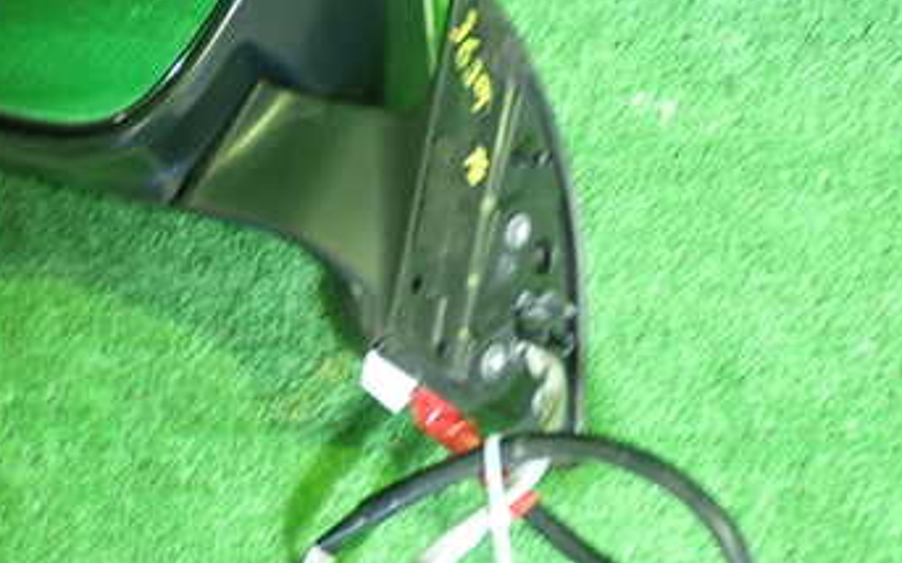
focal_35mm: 76
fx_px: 1867
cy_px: 108
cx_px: 205
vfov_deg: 17.0
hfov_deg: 26.7
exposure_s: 1/20
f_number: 2.8
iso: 800
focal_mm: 7.31
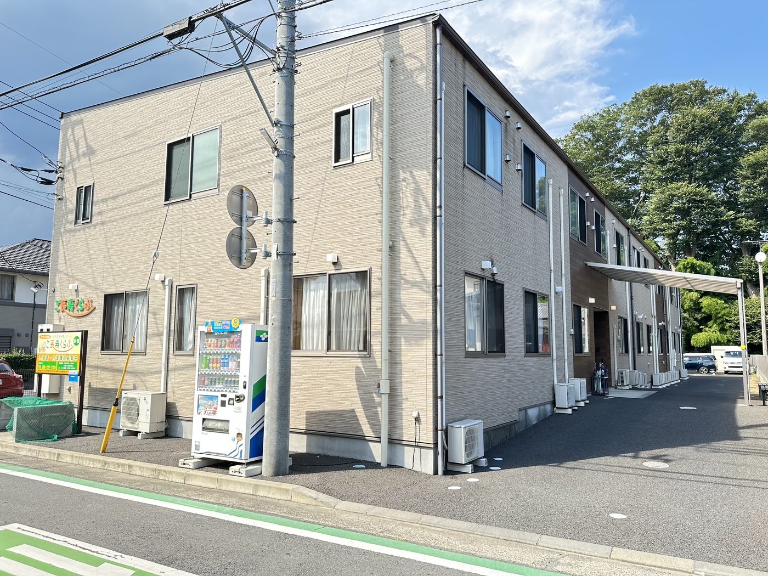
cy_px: 288
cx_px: 384
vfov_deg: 56.8
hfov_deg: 71.6
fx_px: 532
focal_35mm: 24
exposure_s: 1/699
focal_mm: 6.86
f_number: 1.78
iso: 80
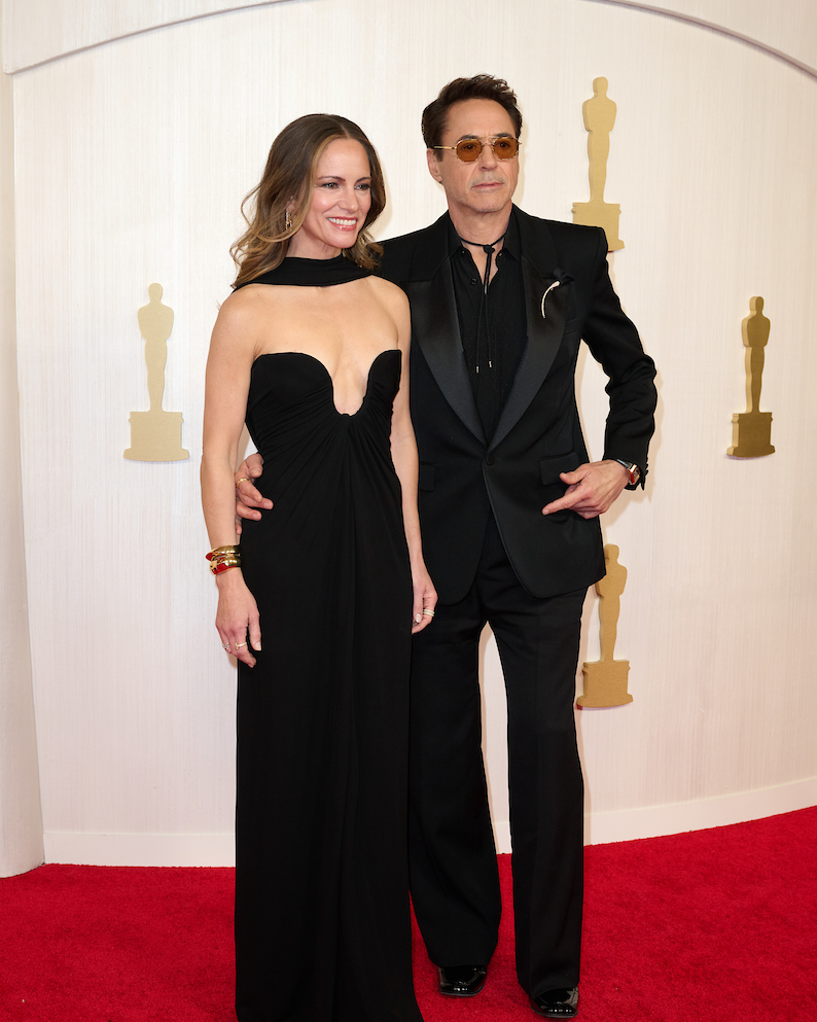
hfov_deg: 25.8
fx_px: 1784
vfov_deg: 32.0
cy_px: 517
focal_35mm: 59
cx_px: 411
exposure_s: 1/160
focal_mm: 52
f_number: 5.6
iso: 400
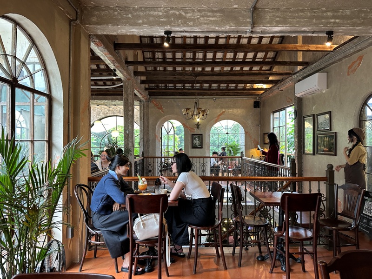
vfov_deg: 56.8
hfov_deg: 71.6
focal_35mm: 24
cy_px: 140
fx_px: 258
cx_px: 186
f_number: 1.78
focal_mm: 6.86
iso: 250
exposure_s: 1/50
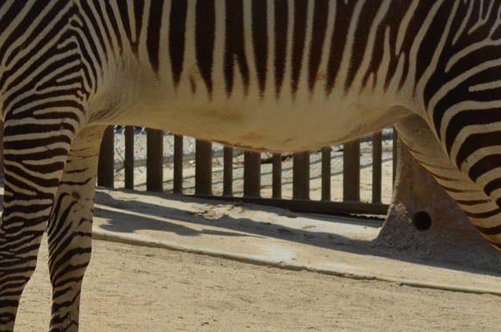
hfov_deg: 4.8
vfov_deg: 3.2
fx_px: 5992
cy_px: 41
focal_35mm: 431
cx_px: 242
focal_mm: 105
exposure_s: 1/1000
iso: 200
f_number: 8
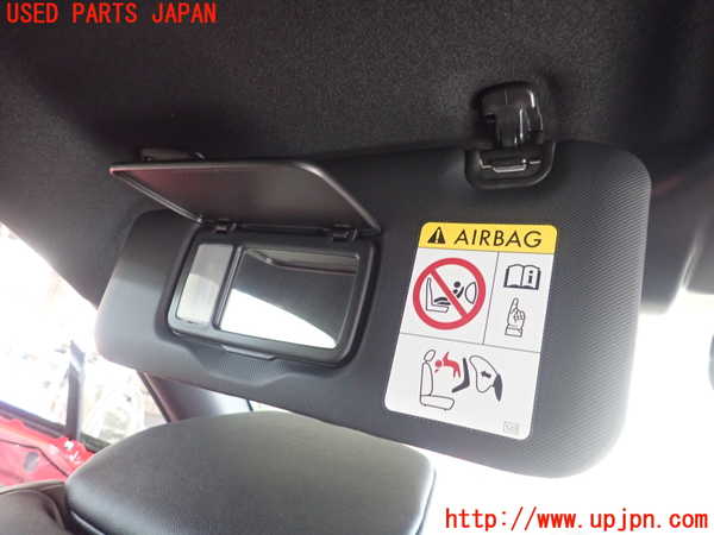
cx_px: 357
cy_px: 268
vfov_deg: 54.9
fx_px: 516
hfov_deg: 69.4
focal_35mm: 25
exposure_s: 1/30
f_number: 2
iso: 640
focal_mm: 4.5
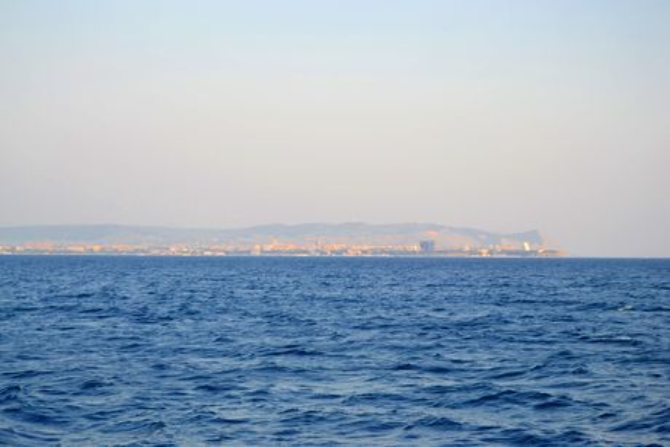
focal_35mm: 82
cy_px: 224
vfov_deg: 16.6
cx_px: 335
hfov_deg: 24.6
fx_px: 1536
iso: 100
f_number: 6.3
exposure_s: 1/160
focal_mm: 55
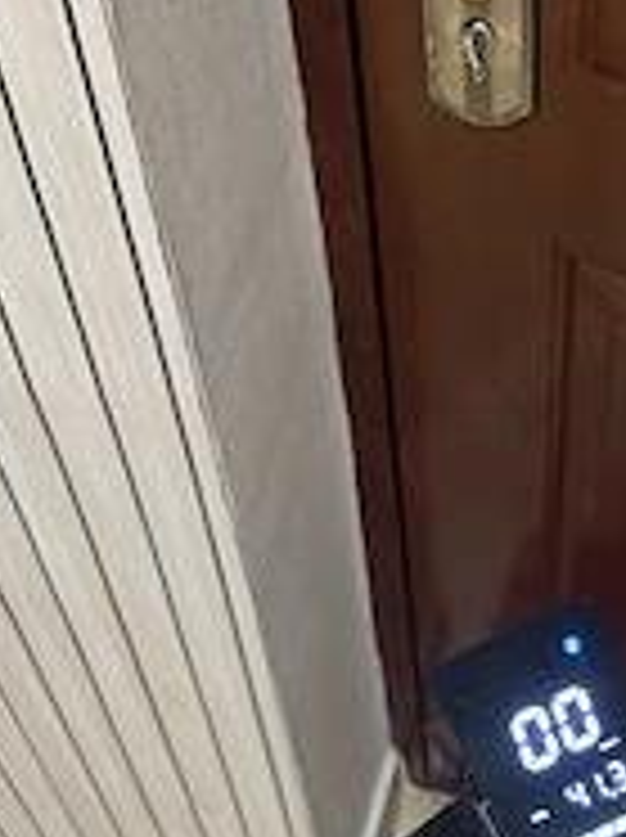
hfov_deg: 24.8
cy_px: 774
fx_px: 1353
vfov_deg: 32.5
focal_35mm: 56
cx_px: 626
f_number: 1.6
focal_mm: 5.1
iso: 640
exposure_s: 1/27
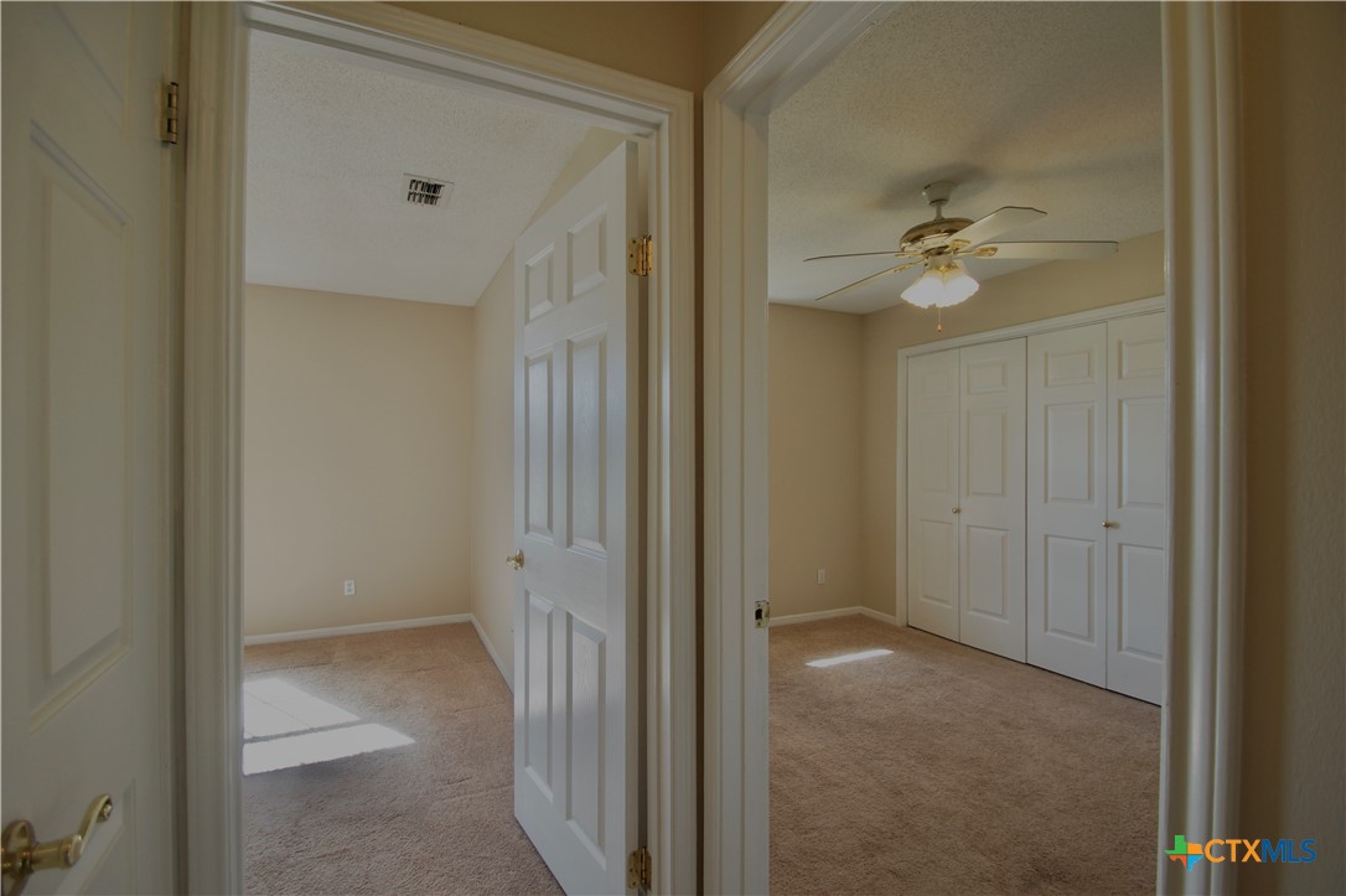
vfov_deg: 77.3
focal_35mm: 15
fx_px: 561
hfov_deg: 100.4
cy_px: 448
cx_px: 673
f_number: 4
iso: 160
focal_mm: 10
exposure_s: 1/60
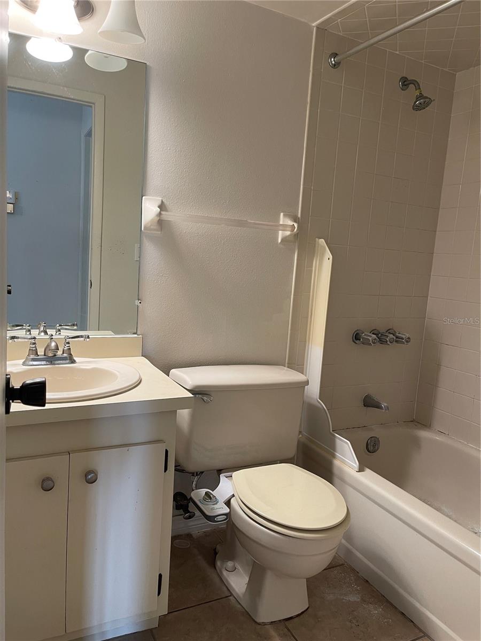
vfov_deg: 69.4
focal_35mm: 25
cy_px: 320
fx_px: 463
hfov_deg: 54.9
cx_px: 240
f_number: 1.6
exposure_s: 1/60
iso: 100
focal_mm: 5.1
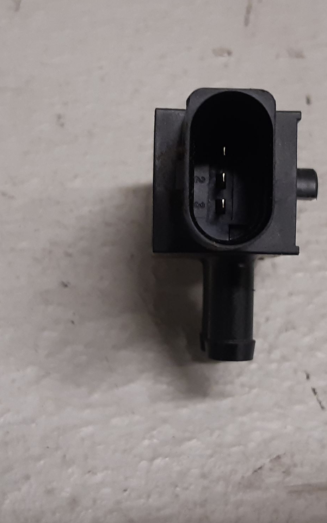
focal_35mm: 38
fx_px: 542
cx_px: 189
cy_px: 256
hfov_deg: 33.5
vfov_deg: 51.5
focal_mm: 3.93
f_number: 1.7
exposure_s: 1/50
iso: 125
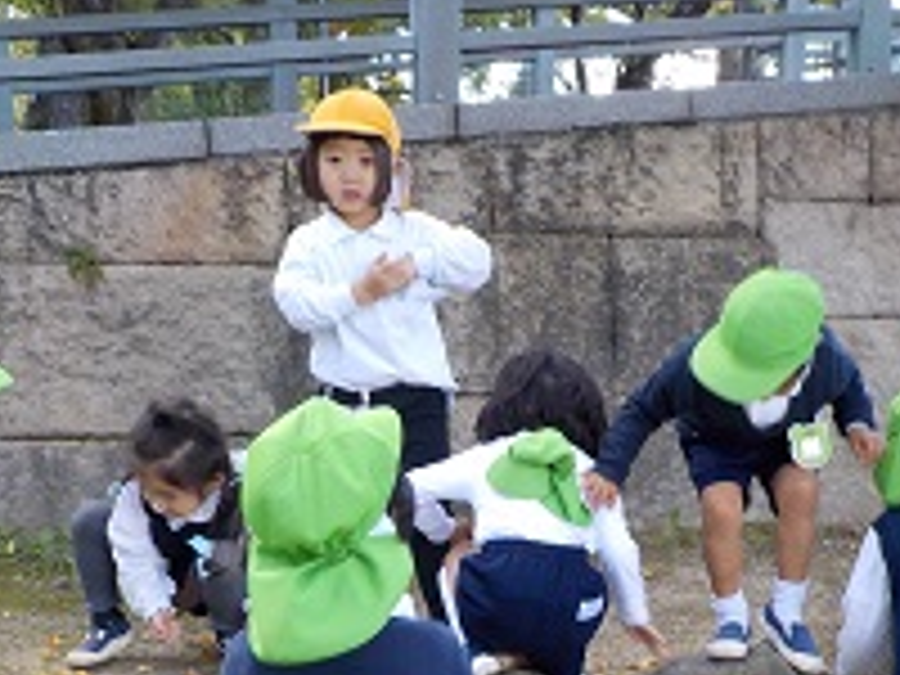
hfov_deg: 32.1
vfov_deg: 23.6
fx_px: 1560
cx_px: 508
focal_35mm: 60
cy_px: 634
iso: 125
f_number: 3.3
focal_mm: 4.1
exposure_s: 1/60
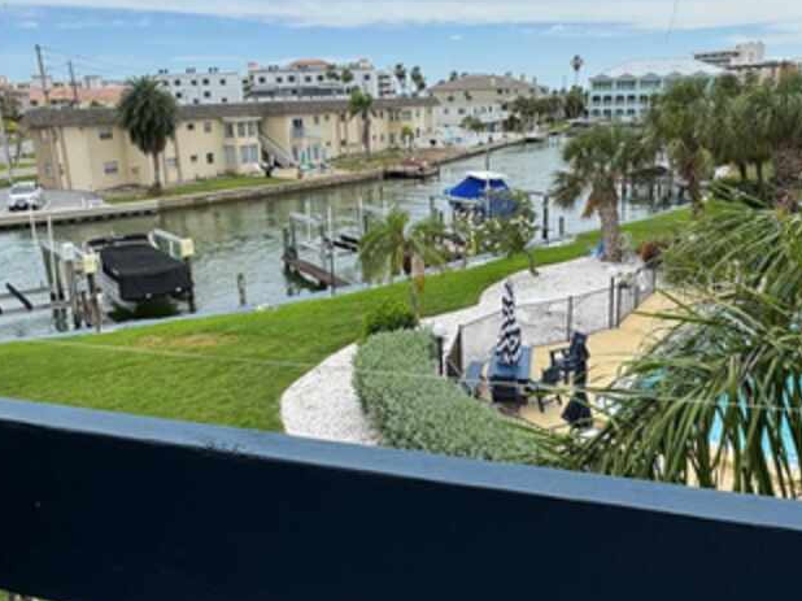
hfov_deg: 61.6
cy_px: 262
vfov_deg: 48.1
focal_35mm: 29
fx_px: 672
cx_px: 424
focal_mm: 2.22
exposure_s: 1/1395
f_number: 2.2
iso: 40
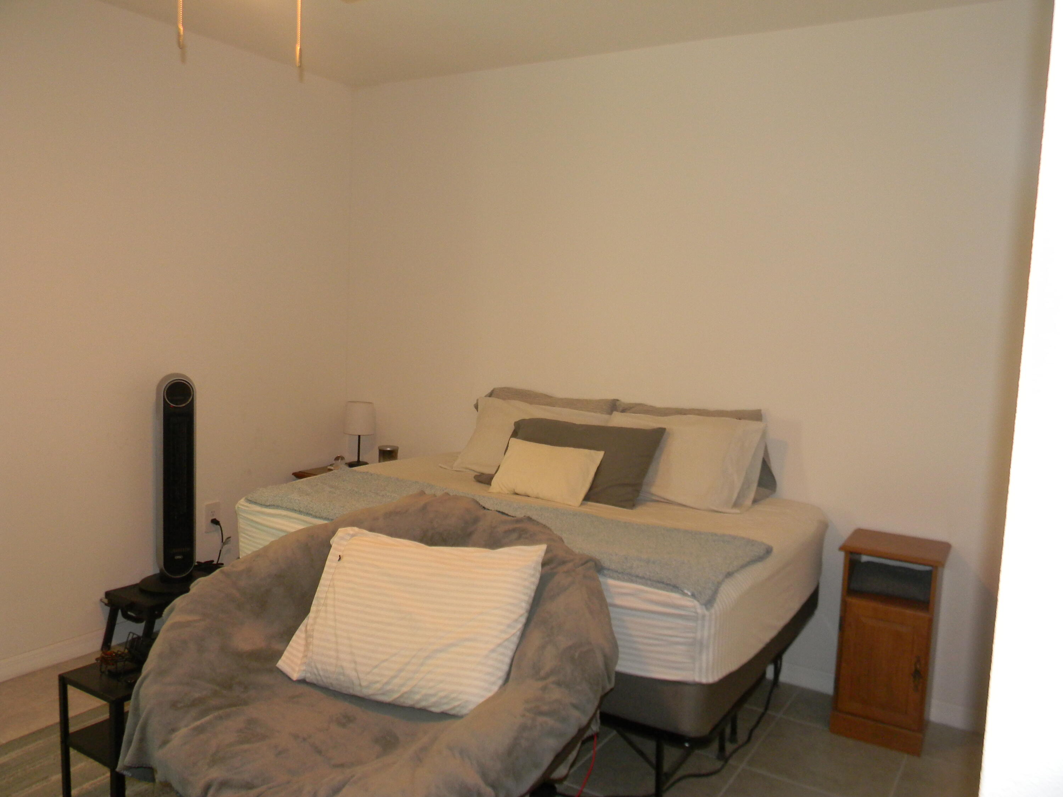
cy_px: 398
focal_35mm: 28
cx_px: 532
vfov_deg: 49.7
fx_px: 860
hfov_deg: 63.4
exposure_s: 1/26
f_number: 3.5
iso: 200
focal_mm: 5
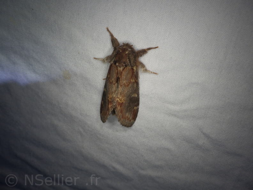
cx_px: 126
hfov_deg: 54.0
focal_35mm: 34
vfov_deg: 41.8
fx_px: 248
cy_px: 95
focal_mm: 6.1
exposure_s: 1/125
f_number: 4.6
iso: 125
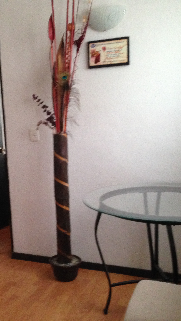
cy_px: 161
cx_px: 22
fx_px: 410
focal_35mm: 48
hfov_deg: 24.3
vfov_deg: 42.9
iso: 400
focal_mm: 4.12
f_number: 2.4
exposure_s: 1/17
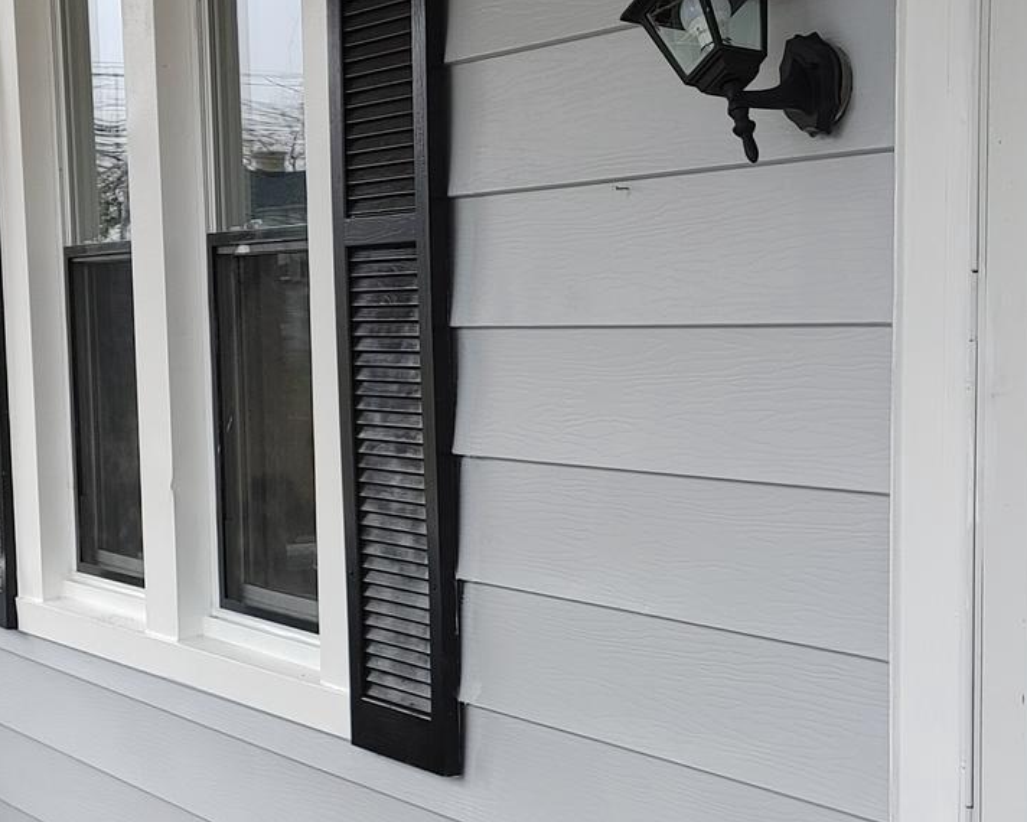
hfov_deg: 26.0
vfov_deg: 20.8
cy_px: 640
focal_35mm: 73
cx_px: 563
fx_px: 2219
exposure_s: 1/206
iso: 50
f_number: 1.8
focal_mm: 4.81
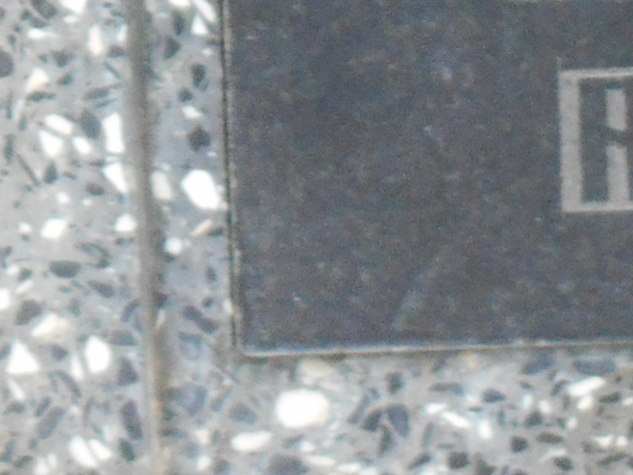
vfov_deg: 2.4
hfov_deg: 3.2
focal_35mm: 625
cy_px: -447
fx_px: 11427
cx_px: 666
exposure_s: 1/100
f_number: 6.5
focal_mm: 23
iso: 400
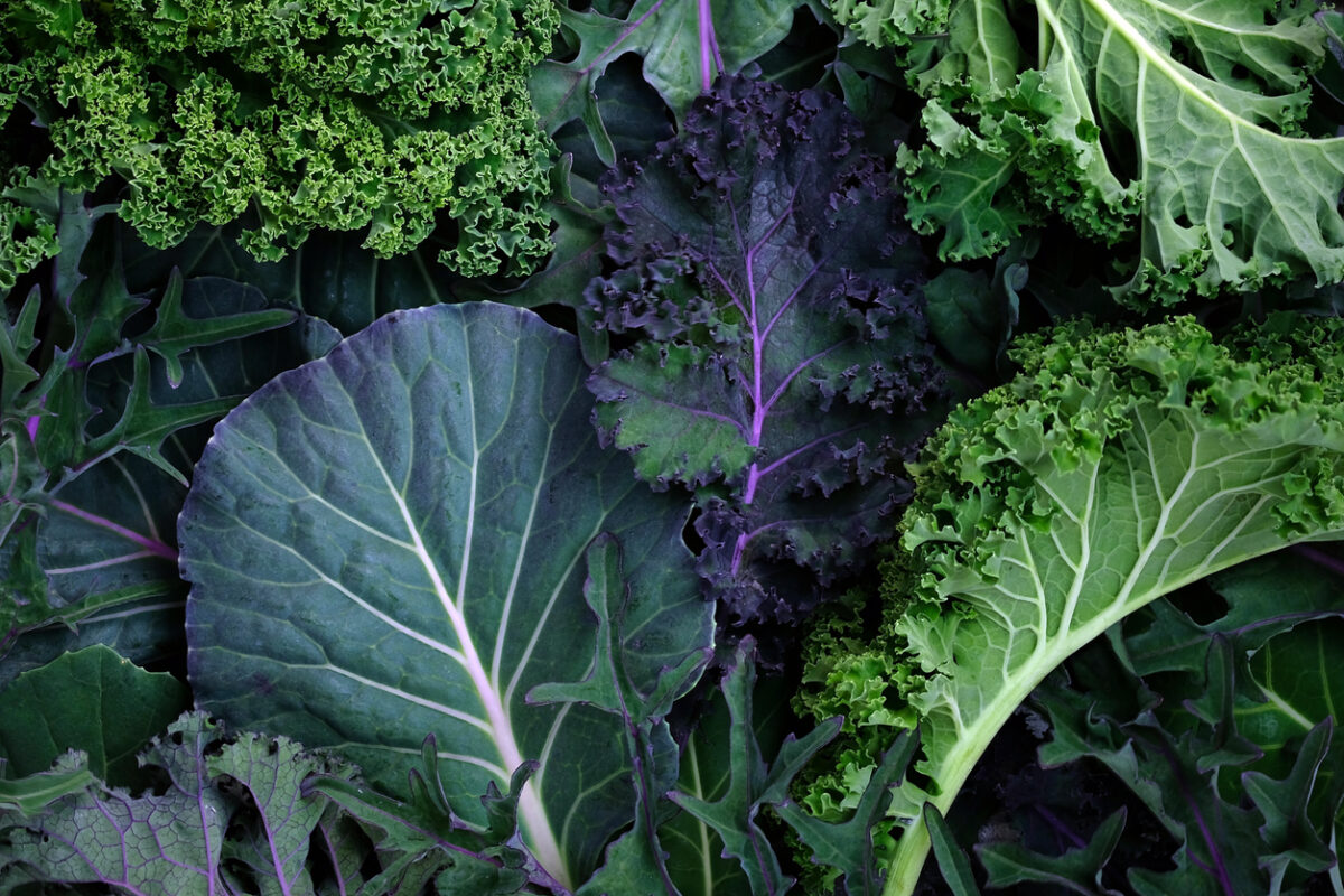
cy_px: 448
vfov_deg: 15.2
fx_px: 3360
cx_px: 672
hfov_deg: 22.6
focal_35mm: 90
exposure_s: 1/125
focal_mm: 60
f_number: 2.4
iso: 200
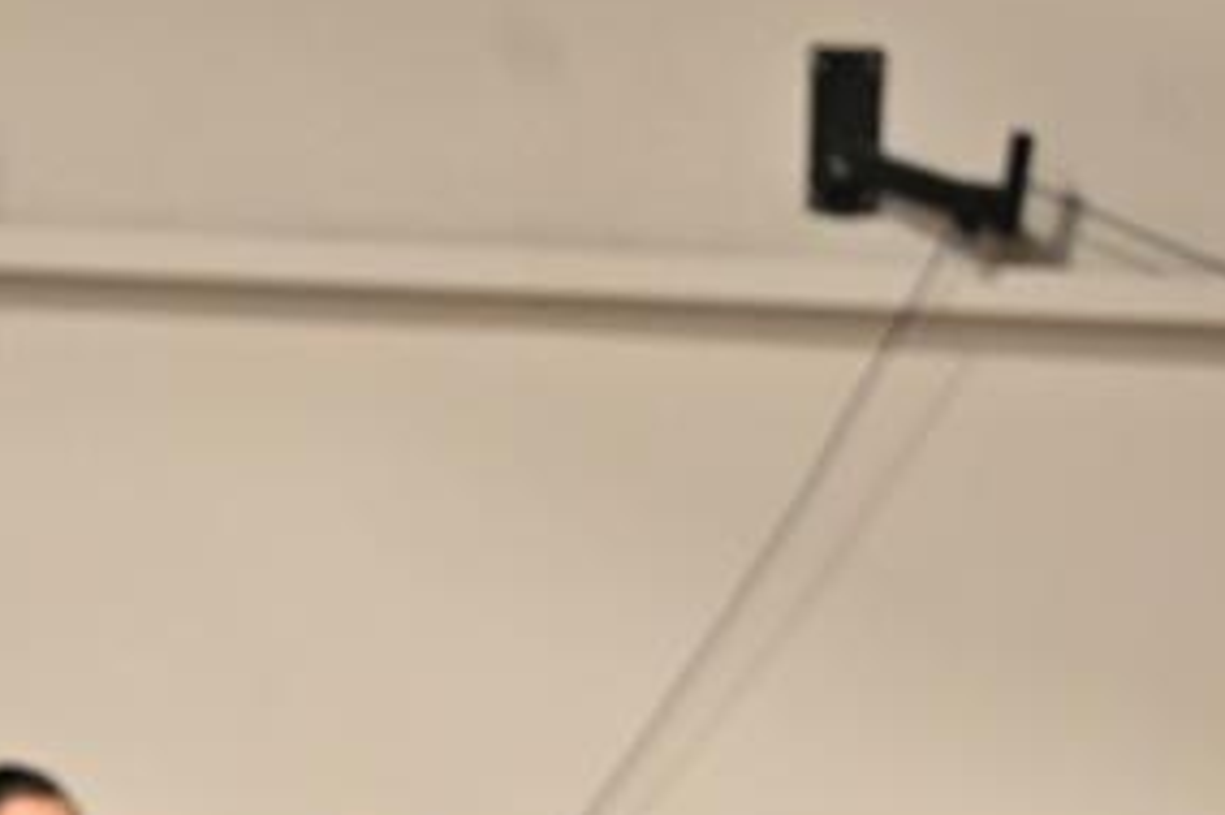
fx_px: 14725
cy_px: 1455
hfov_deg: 4.7
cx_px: -660
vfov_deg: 3.2
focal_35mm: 433
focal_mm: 120
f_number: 4
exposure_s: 1/160
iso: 1600
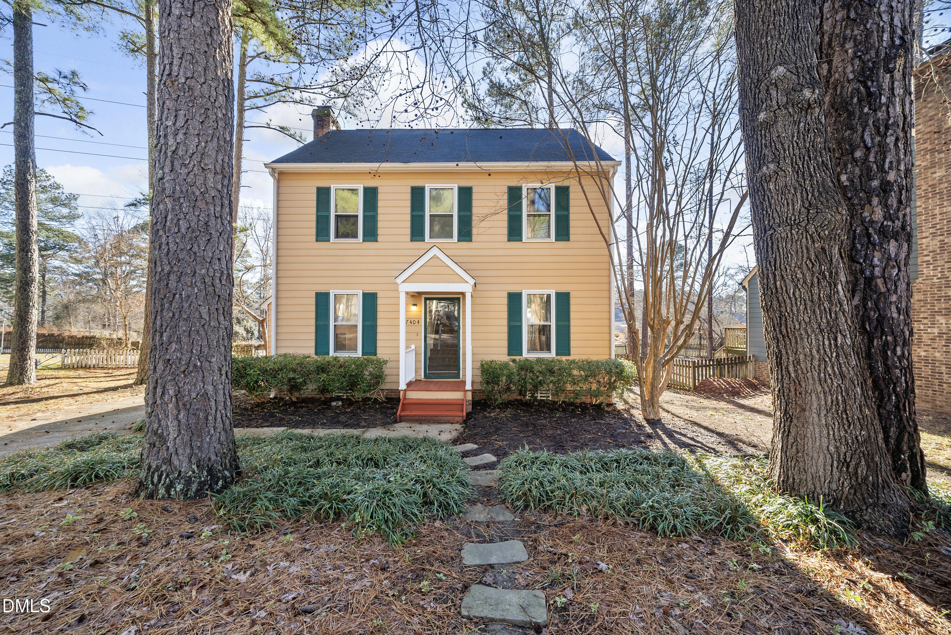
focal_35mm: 12
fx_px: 317
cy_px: 318
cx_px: 476
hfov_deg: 112.6
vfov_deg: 90.1
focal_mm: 12
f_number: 7.1
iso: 80
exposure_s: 1/30
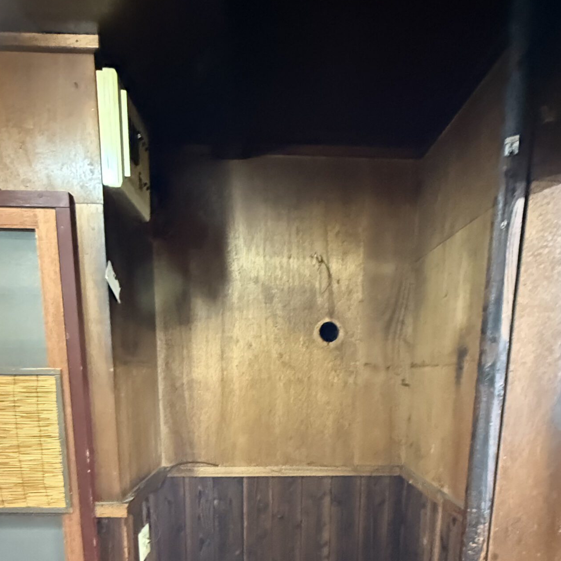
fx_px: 458
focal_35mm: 25
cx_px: 285
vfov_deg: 57.0
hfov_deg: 62.9
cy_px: 469
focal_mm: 2.22
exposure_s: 1/33
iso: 1250
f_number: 2.2
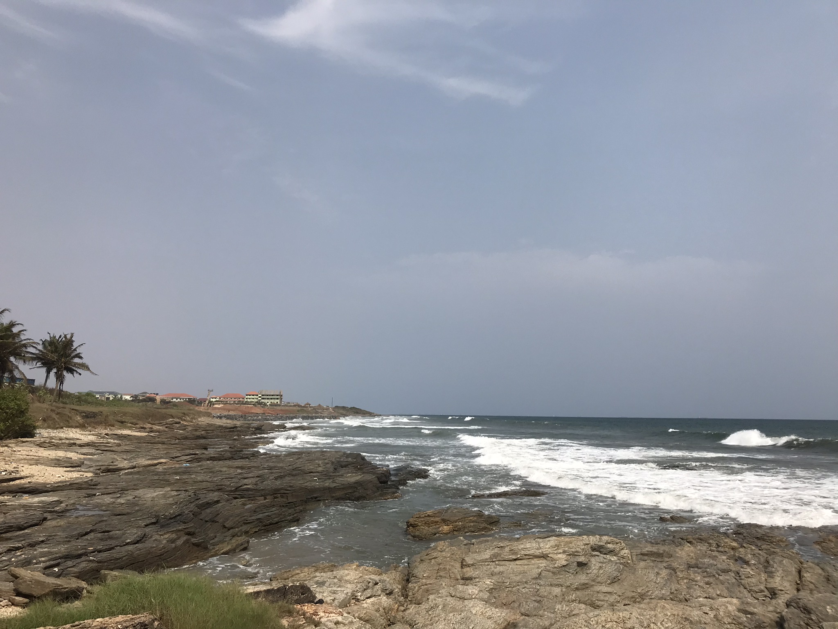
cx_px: 419
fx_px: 678
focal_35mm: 28
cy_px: 314
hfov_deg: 63.4
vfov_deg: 49.7
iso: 20
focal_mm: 3.99
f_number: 1.8
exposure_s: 1/3546
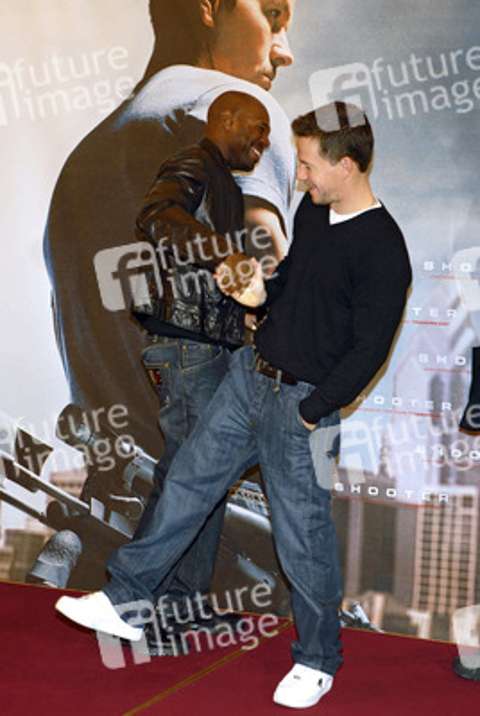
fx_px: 1794
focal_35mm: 90
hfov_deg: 15.2
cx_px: 240
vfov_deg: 22.6
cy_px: 358
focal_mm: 60
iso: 400
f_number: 5
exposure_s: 1/80
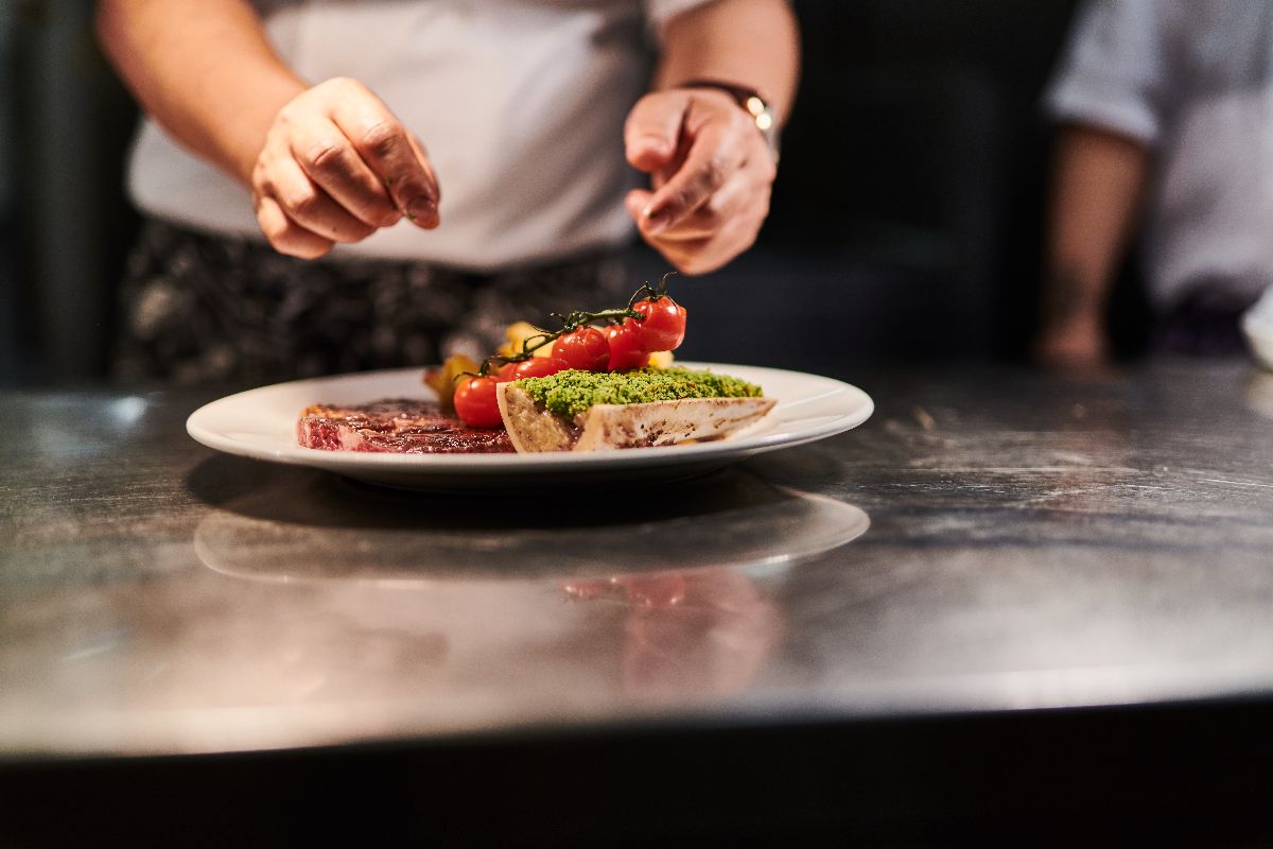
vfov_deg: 27.0
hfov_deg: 39.6
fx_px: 1768
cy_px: 424
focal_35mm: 50
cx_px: 636
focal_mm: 50
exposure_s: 1/4000
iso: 500
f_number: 1.4
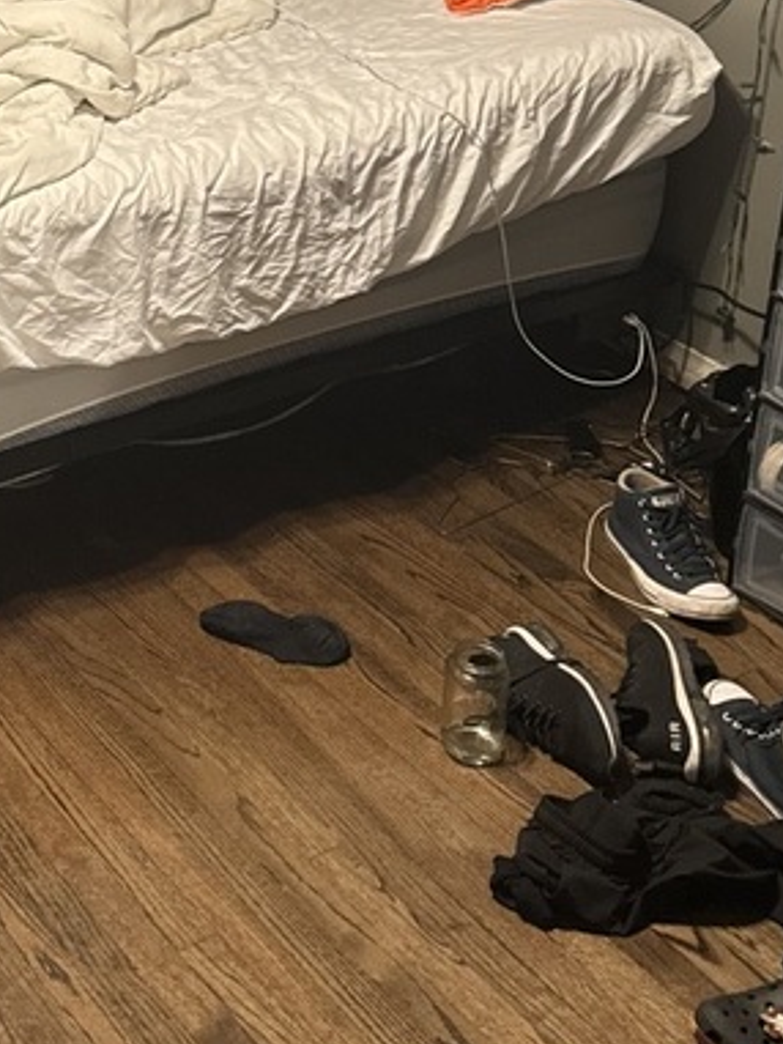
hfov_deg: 21.1
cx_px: 63
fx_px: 2050
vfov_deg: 27.9
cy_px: 186
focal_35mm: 68
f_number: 1.78
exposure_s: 1/60
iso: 500
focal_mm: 6.76
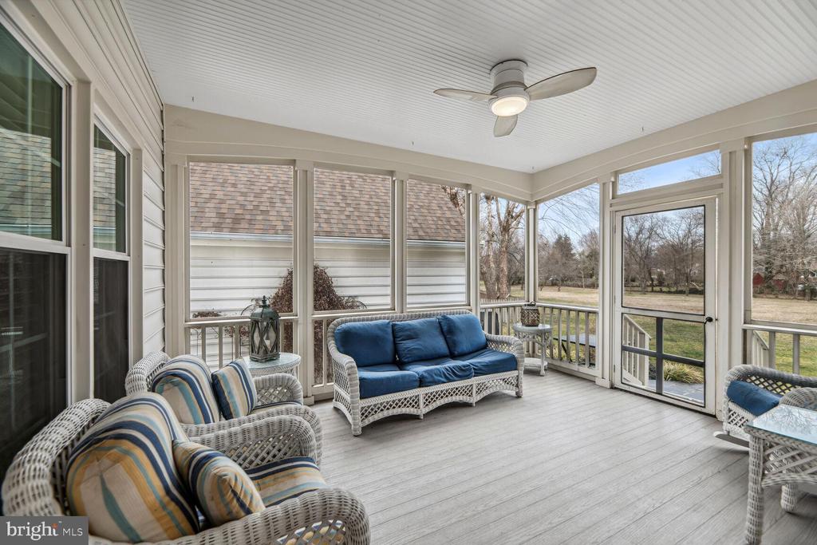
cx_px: 408
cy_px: 272
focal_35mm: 14
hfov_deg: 104.2
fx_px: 318
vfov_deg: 81.2
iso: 100
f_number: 9
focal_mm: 14
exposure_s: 1/10
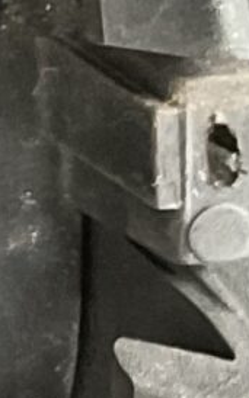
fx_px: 3119
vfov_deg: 7.2
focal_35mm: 287
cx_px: -805
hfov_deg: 4.2
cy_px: -128
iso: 250
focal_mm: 3
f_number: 1.8
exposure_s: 1/50
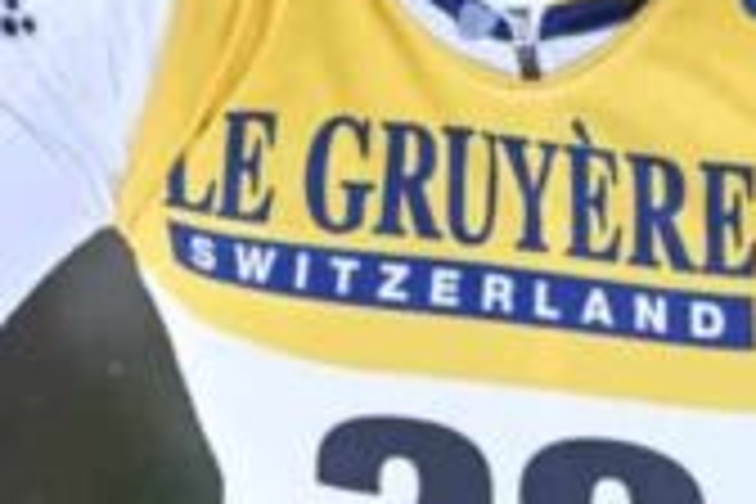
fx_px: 30805
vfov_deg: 0.9
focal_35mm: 1467
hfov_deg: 1.4
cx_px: 792
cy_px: 529
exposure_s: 1/1600
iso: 1250
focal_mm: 240
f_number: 4.5
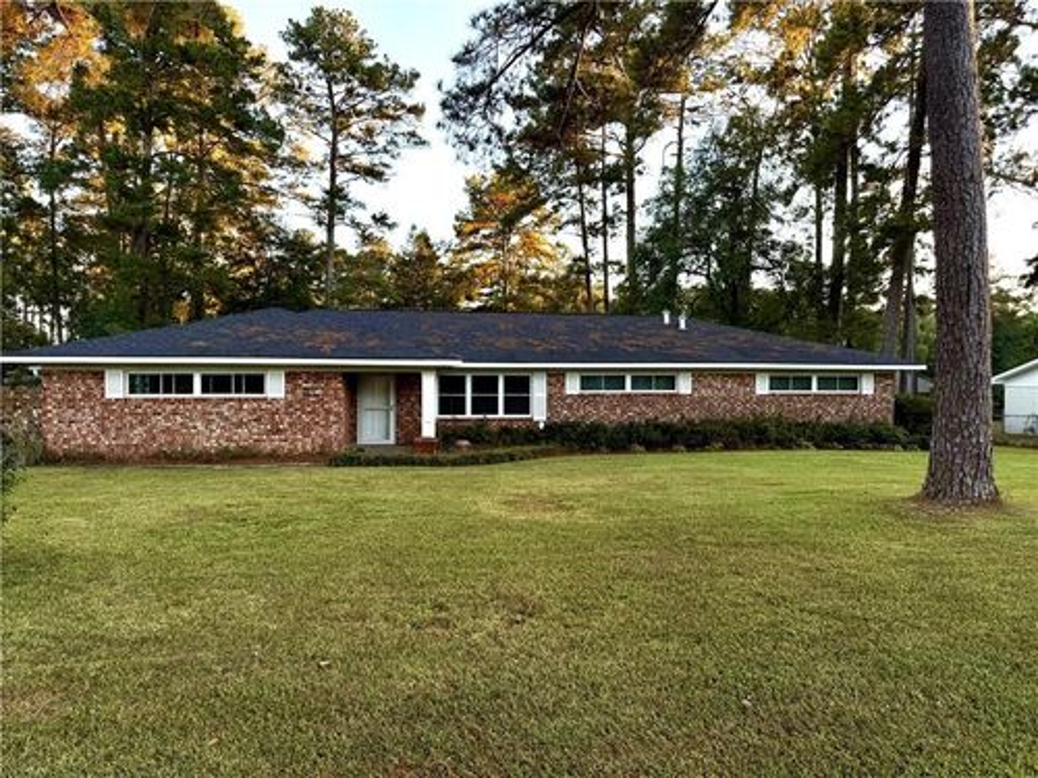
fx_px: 720
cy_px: 389
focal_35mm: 24
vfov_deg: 56.8
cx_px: 519
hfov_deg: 71.6
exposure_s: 1/383
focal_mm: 6.76
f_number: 1.78
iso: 80
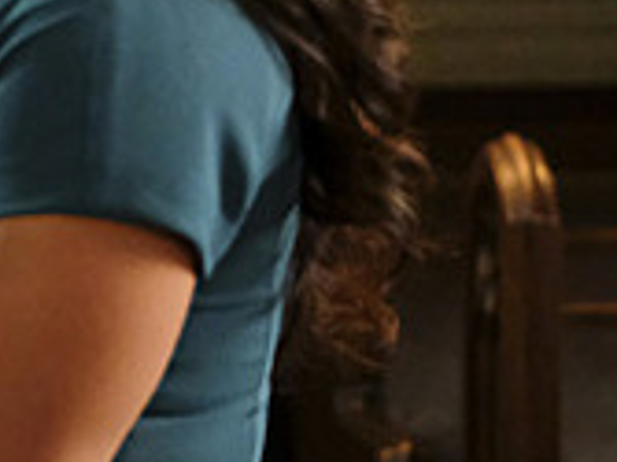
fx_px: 5985
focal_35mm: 336
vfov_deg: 4.4
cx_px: -355
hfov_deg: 5.8
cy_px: 79
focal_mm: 50
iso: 5000
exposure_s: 1/100
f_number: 2.8
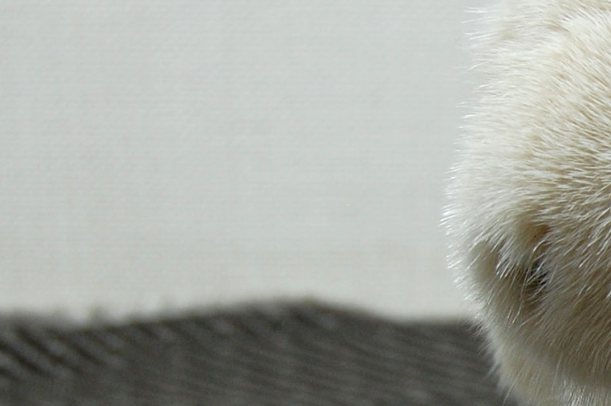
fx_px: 2611
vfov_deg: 8.9
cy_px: 342
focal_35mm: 154
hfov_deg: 12.6
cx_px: 945
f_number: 5.6
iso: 360
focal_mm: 32
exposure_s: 1/125
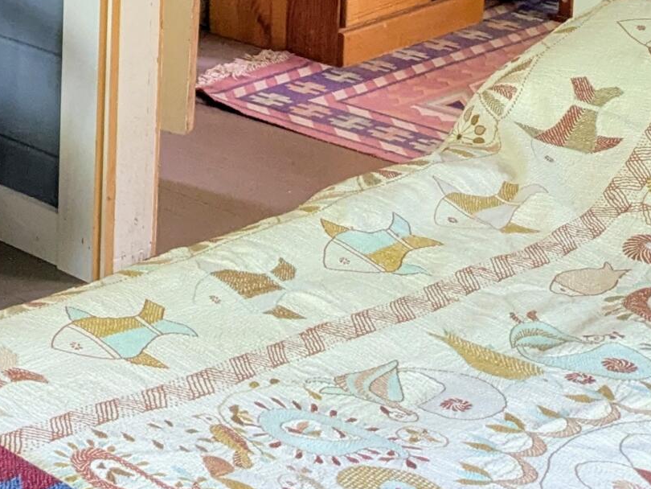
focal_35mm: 100
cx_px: -386
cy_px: -350
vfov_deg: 13.5
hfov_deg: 17.3
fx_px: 1881
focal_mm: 4.38
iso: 286
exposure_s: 1/24
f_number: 1.73
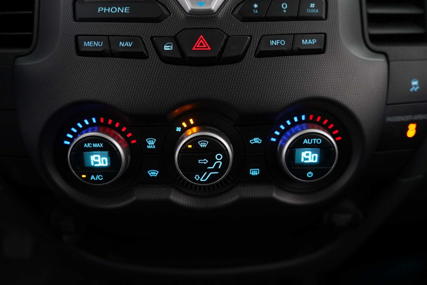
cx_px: 214
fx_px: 332
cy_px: 142
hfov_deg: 65.5
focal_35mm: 28
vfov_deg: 46.4
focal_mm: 28
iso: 4000
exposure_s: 1/60
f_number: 3.5
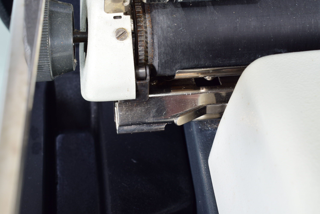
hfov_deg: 29.8
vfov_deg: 20.2
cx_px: 160
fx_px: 600
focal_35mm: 68
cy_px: 107
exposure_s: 1/160
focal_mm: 45
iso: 200
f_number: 16
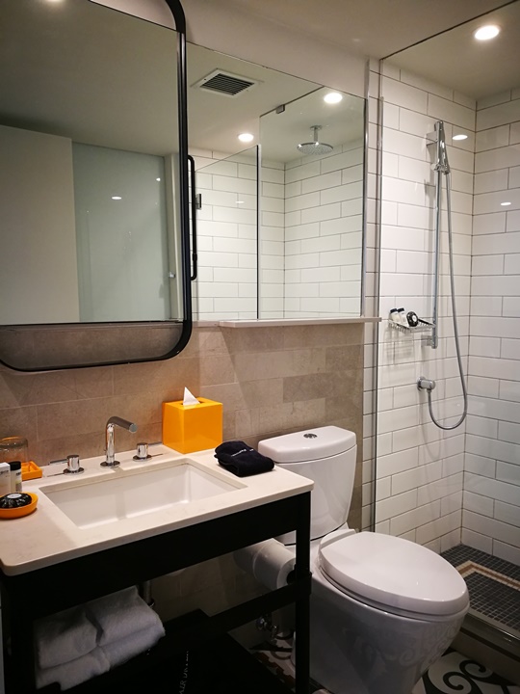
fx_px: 541
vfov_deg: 65.3
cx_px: 260
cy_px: 347
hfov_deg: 51.4
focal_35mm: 27
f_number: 2.2
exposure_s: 1/30
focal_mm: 4.5
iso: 200
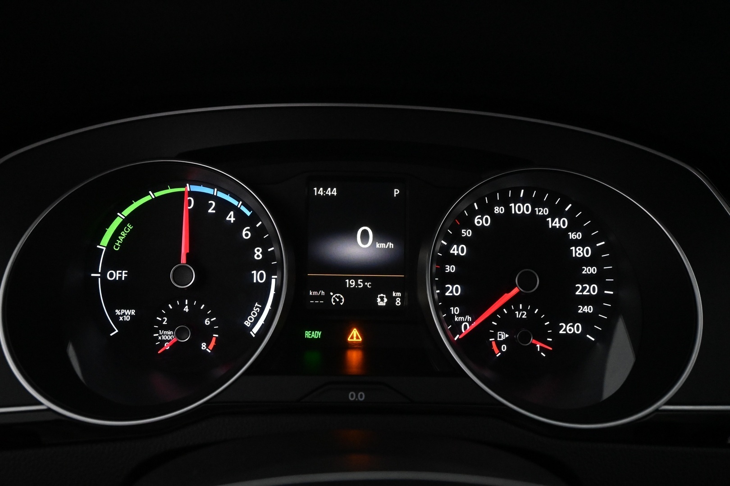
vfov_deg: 47.9
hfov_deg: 67.4
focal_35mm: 27
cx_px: 365
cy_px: 243
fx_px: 547
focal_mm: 18
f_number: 6.3
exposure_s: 1/50
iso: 5000
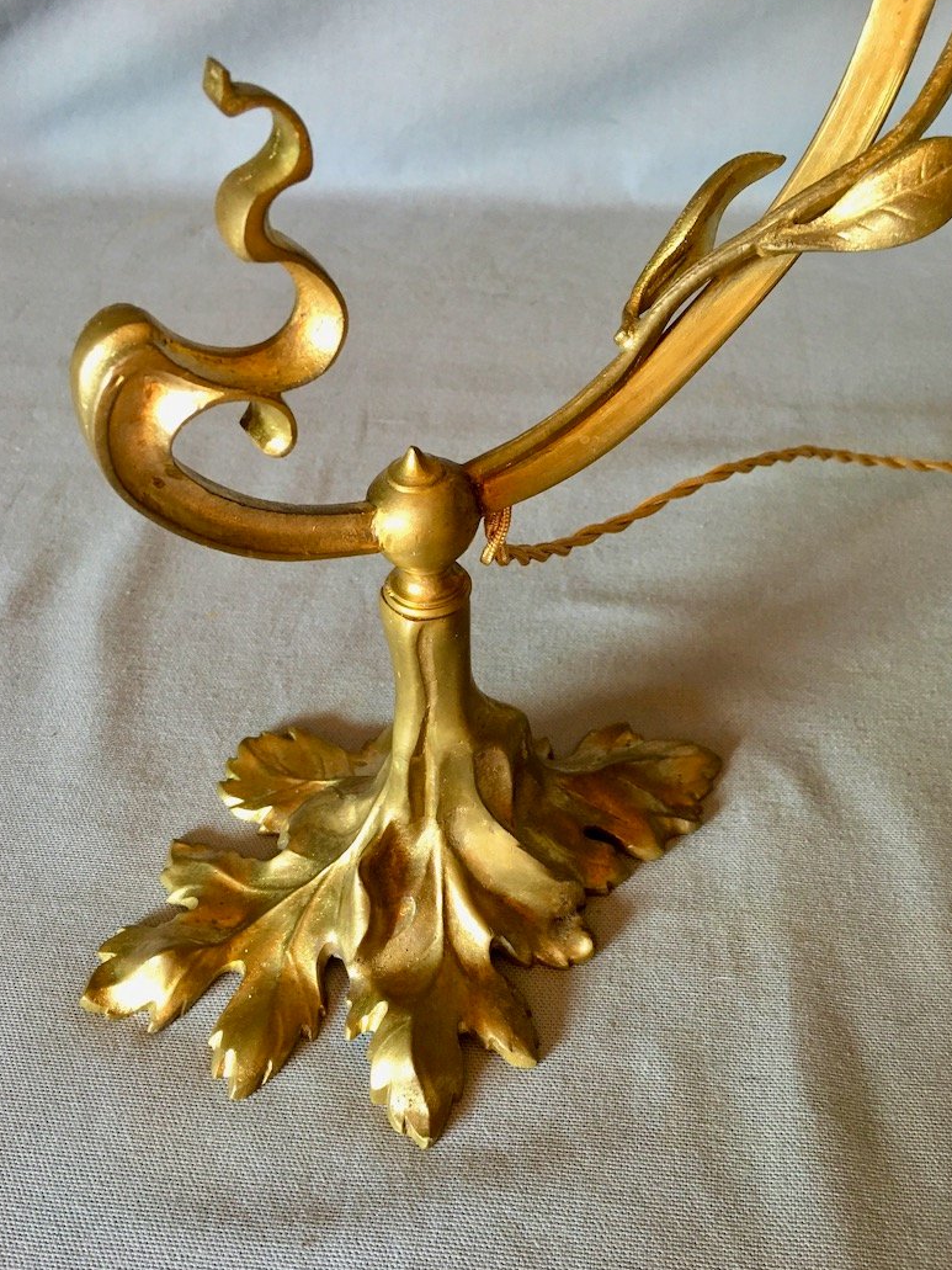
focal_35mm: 30
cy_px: 639
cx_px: 468
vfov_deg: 60.0
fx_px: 1100
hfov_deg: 46.8
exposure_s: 1/33
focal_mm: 4.15
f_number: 2.2
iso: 125
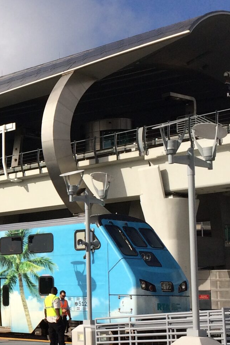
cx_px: -95
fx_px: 767
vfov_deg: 25.3
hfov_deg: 15.9
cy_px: 211
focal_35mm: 80
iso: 32
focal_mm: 4.15
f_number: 2.2
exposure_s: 1/4115
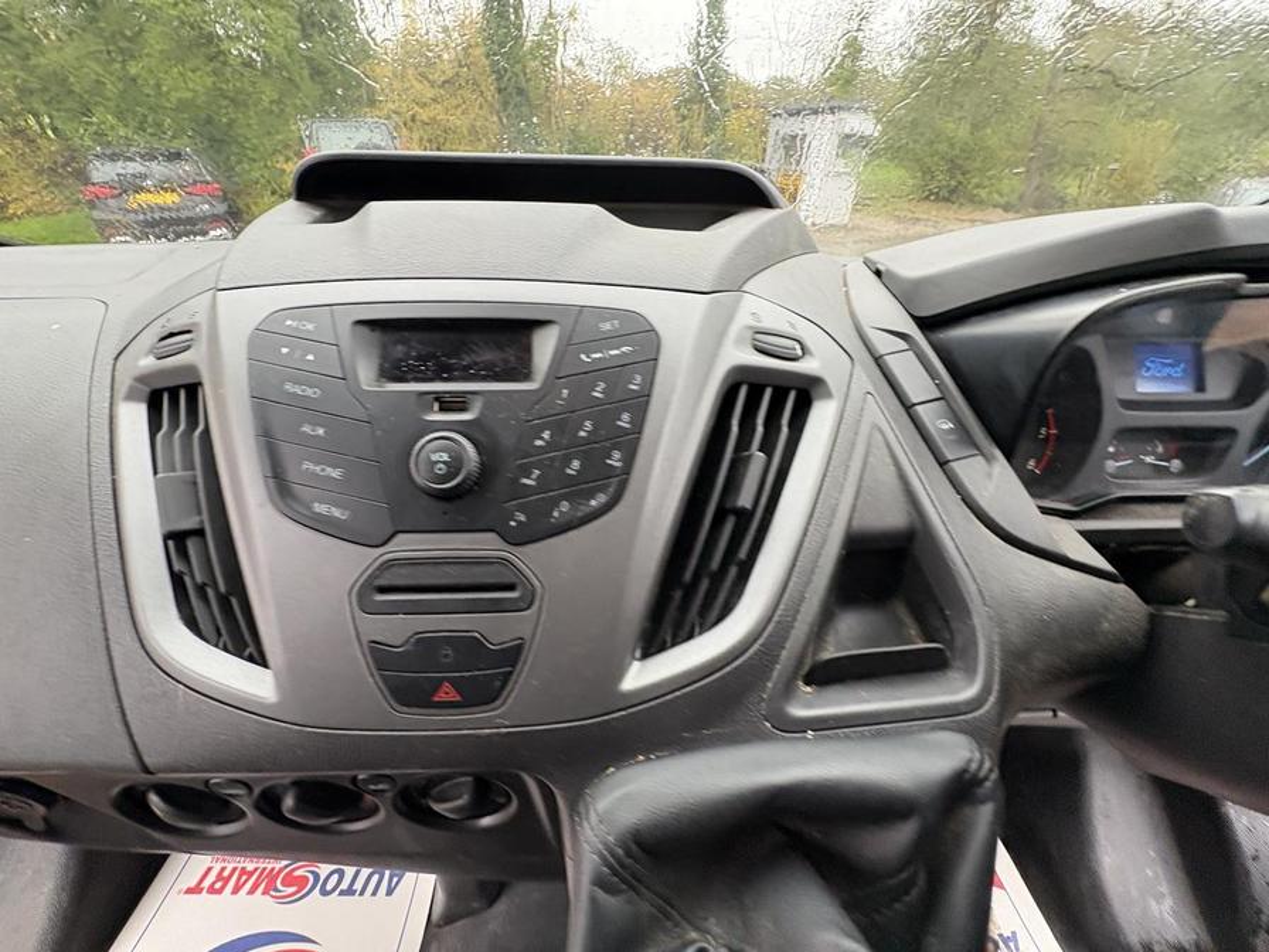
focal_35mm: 14
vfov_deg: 85.7
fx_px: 513
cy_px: 476
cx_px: 634
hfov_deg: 102.1
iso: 200
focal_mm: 2.22
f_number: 2.2
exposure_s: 1/63
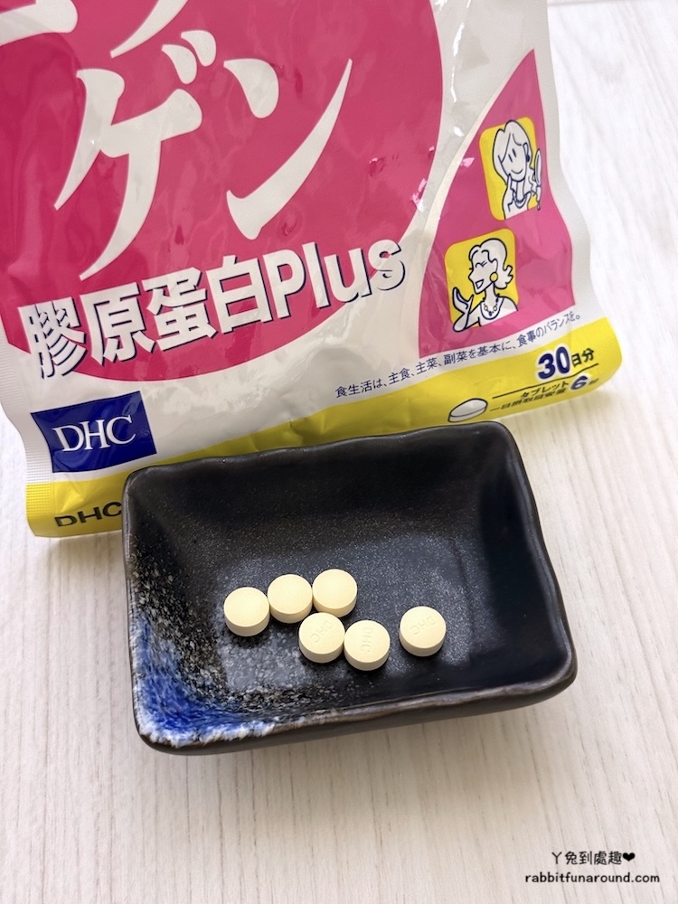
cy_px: 452
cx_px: 339
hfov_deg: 30.3
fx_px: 1254
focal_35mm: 48
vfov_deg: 39.7
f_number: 1.78
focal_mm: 6.76
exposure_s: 1/40
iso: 500
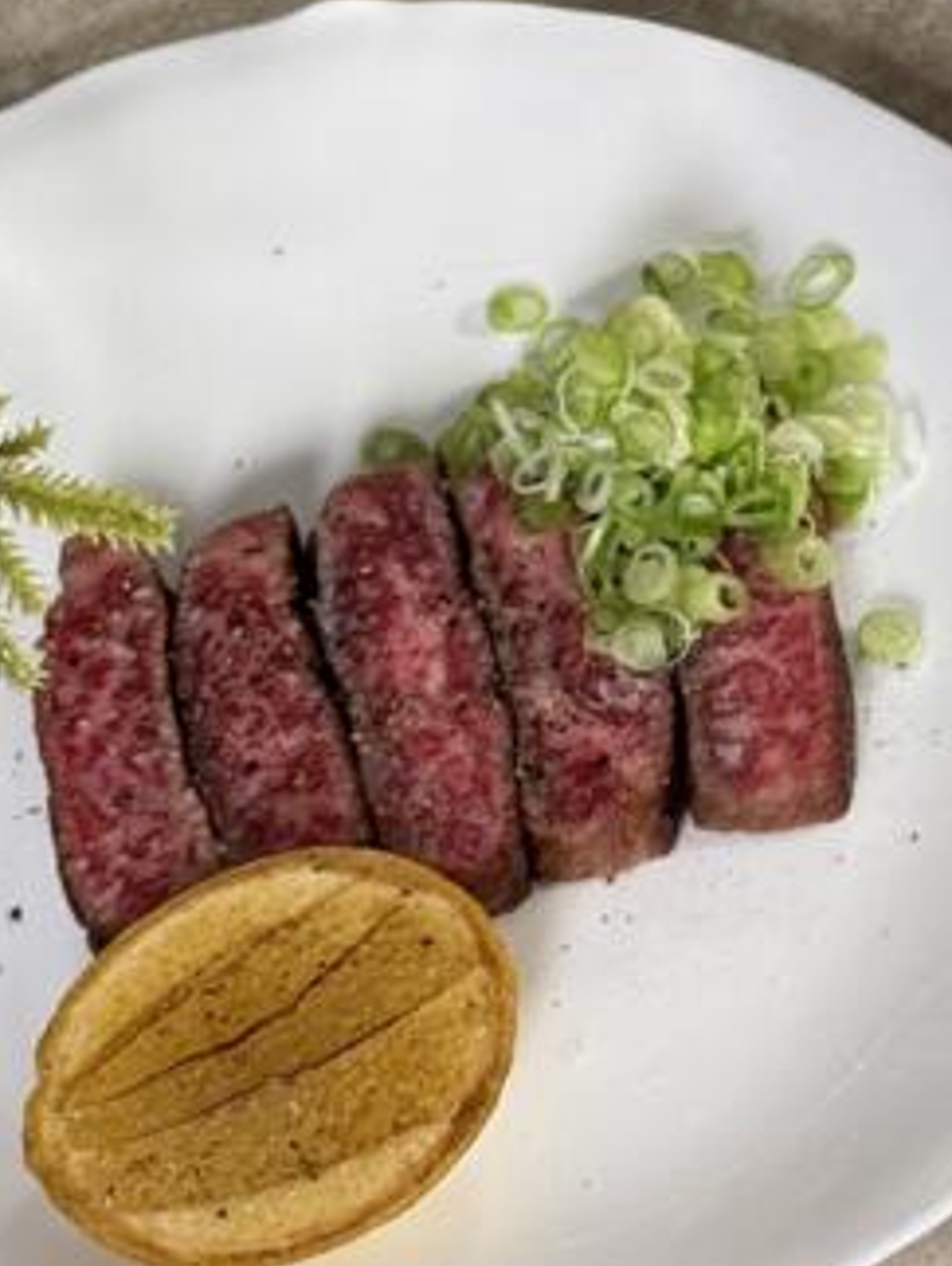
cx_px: 1171
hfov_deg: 9.6
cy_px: 129
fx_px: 5563
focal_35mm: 152
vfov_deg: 12.9
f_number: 1.78
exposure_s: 1/60
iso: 100
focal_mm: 6.76
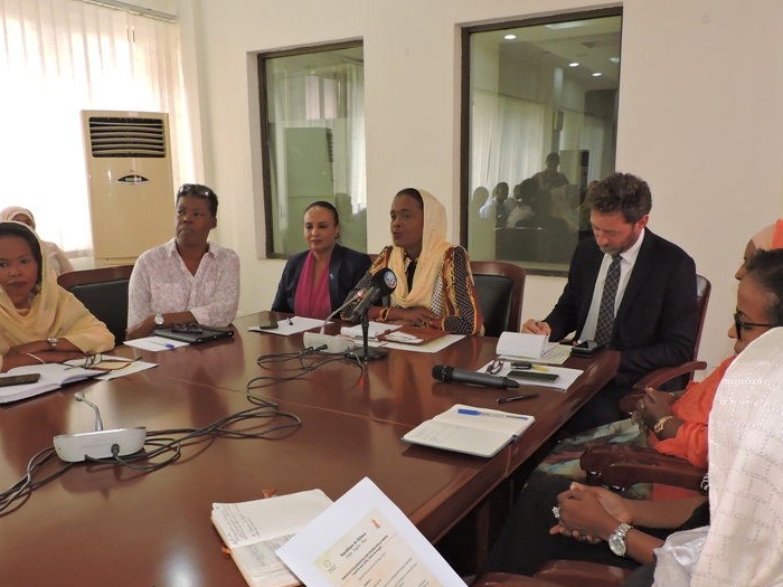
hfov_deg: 56.8
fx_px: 724
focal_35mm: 32
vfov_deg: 44.1
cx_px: 387
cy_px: 334
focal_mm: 5
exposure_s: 1/125
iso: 800
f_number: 3.1
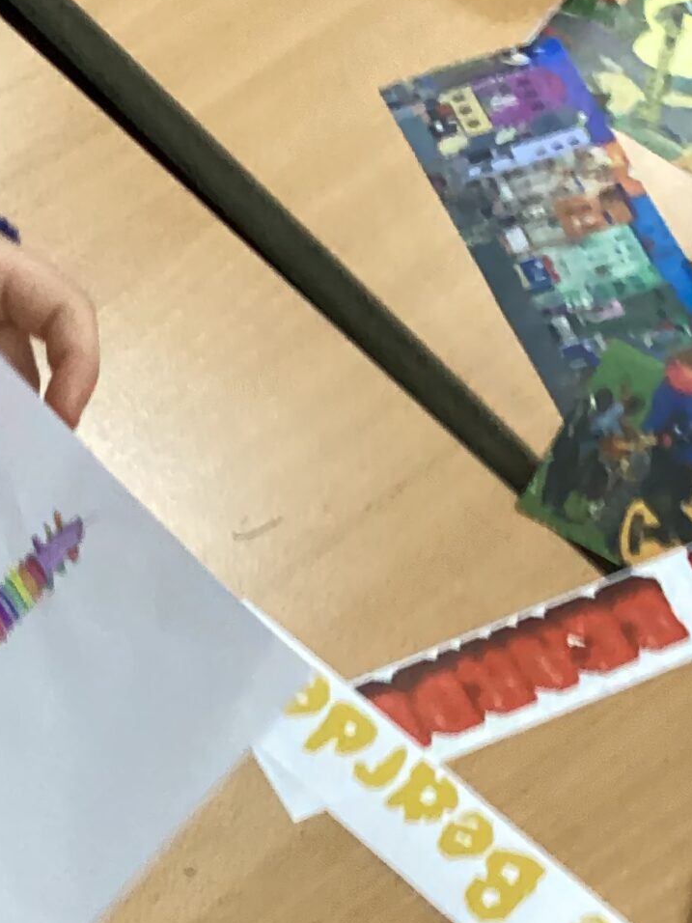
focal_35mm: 83
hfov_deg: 16.7
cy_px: 1013
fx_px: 2212
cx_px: -231
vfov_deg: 22.3
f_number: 2.4
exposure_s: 1/60
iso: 160
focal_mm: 3.3
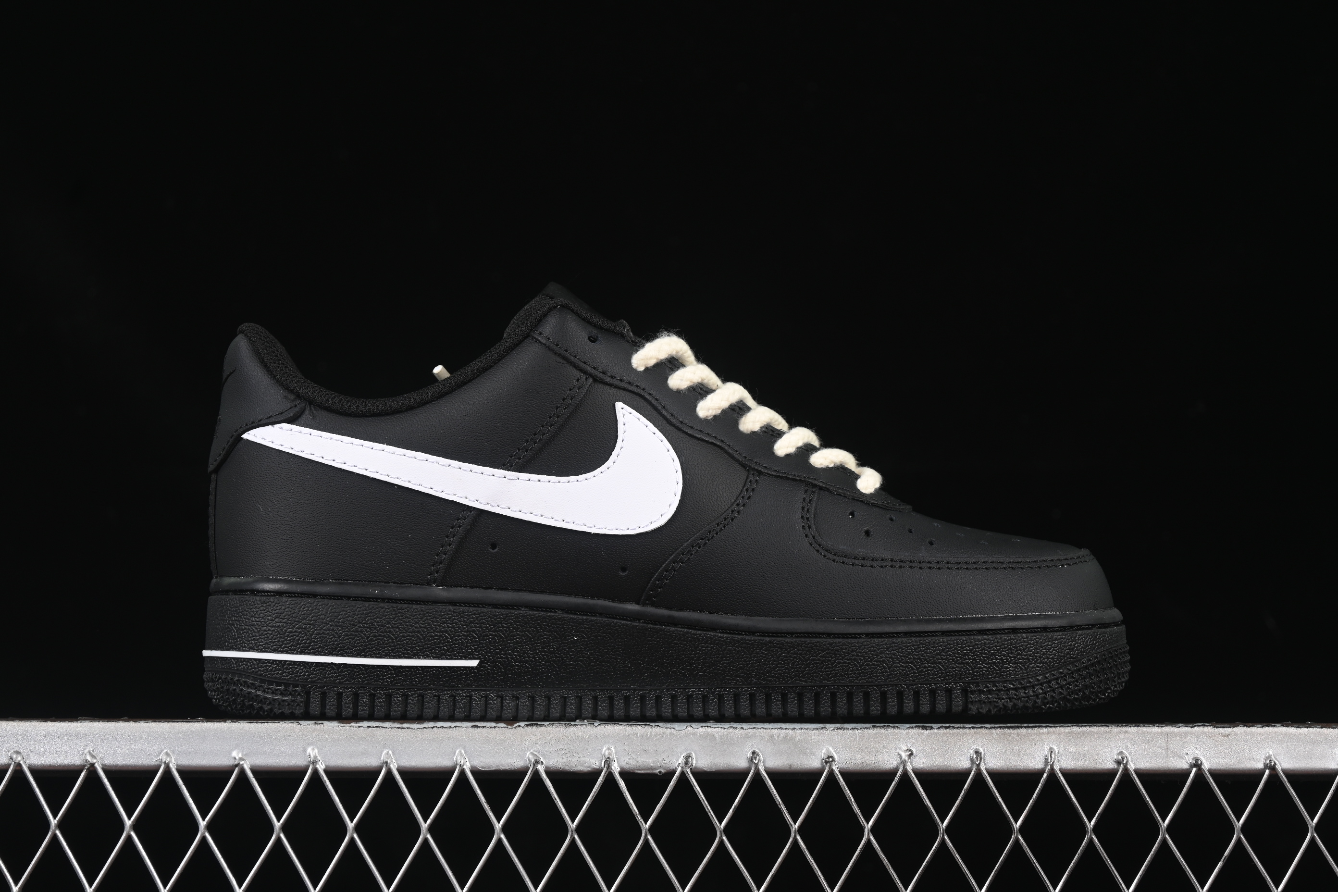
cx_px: 669
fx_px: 2787
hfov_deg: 27.0
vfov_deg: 18.2
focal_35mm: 75
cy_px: 446
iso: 160
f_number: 6.3
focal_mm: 50
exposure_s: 1/50
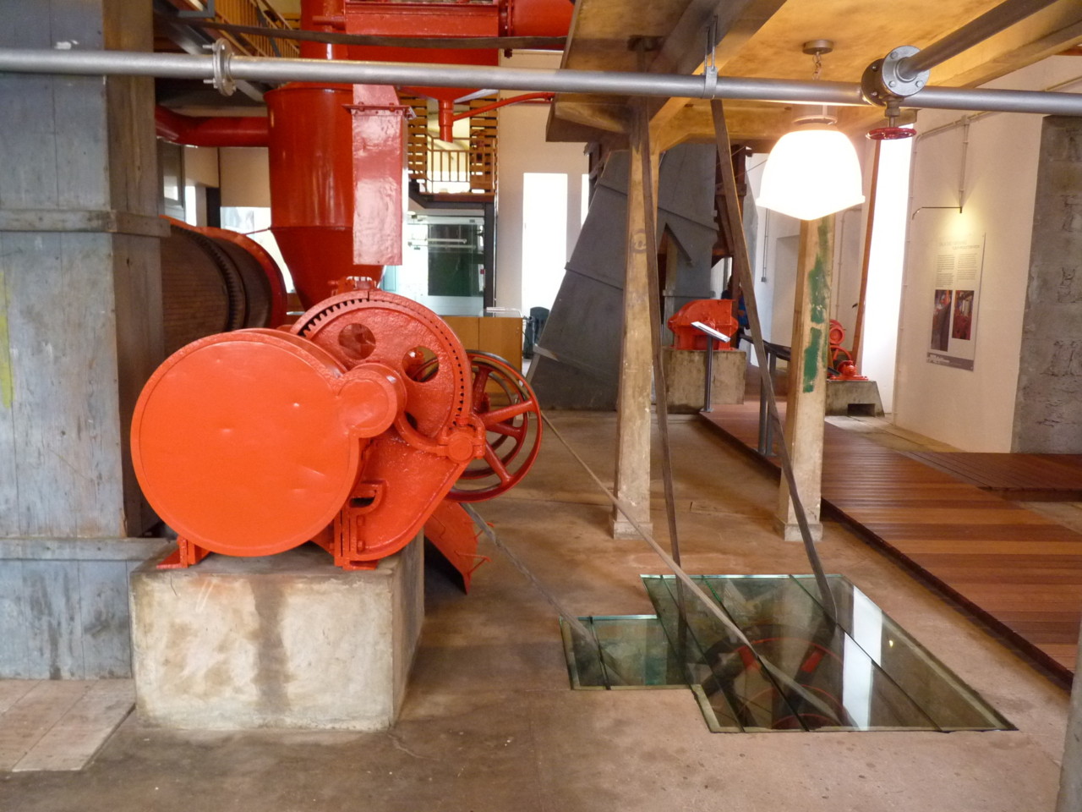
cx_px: 541
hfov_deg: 65.3
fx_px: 844
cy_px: 406
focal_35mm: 27
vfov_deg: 51.4
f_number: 2.8
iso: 400
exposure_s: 1/25
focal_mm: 4.8
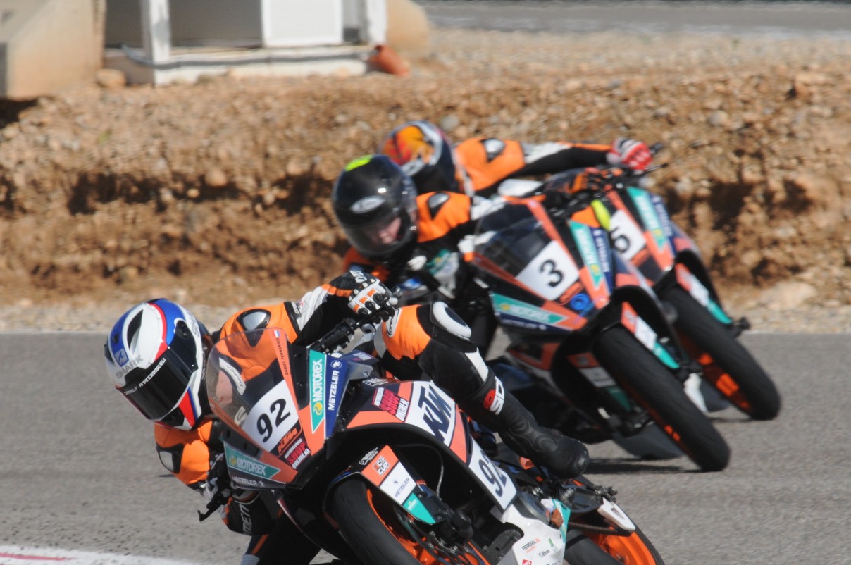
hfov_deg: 1.5
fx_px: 33475
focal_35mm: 1418
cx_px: 371
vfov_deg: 1.0
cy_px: 373
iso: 400
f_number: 16
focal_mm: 700
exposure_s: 1/500
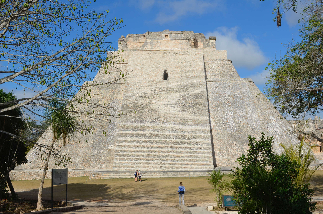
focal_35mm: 42
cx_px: 162
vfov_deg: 31.8
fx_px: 376
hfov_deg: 46.5
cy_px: 107
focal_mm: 28
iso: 100
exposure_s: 1/400
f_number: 10
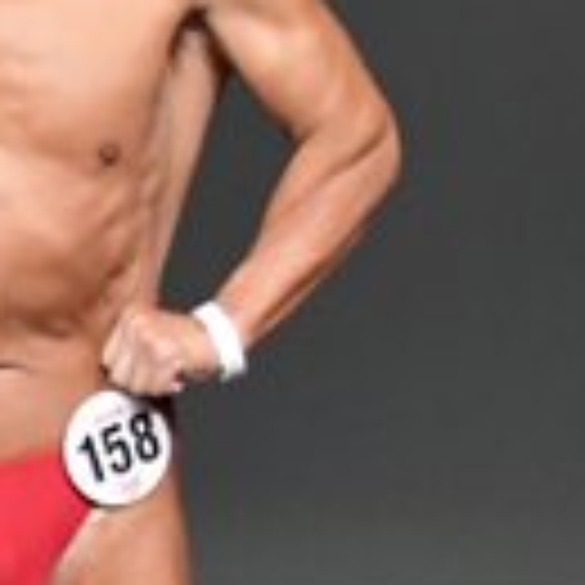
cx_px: 1483
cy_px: 544
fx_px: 33402
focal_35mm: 1747
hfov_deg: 1.0
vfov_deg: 1.0
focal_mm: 230
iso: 4000
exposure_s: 1/400
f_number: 5.6
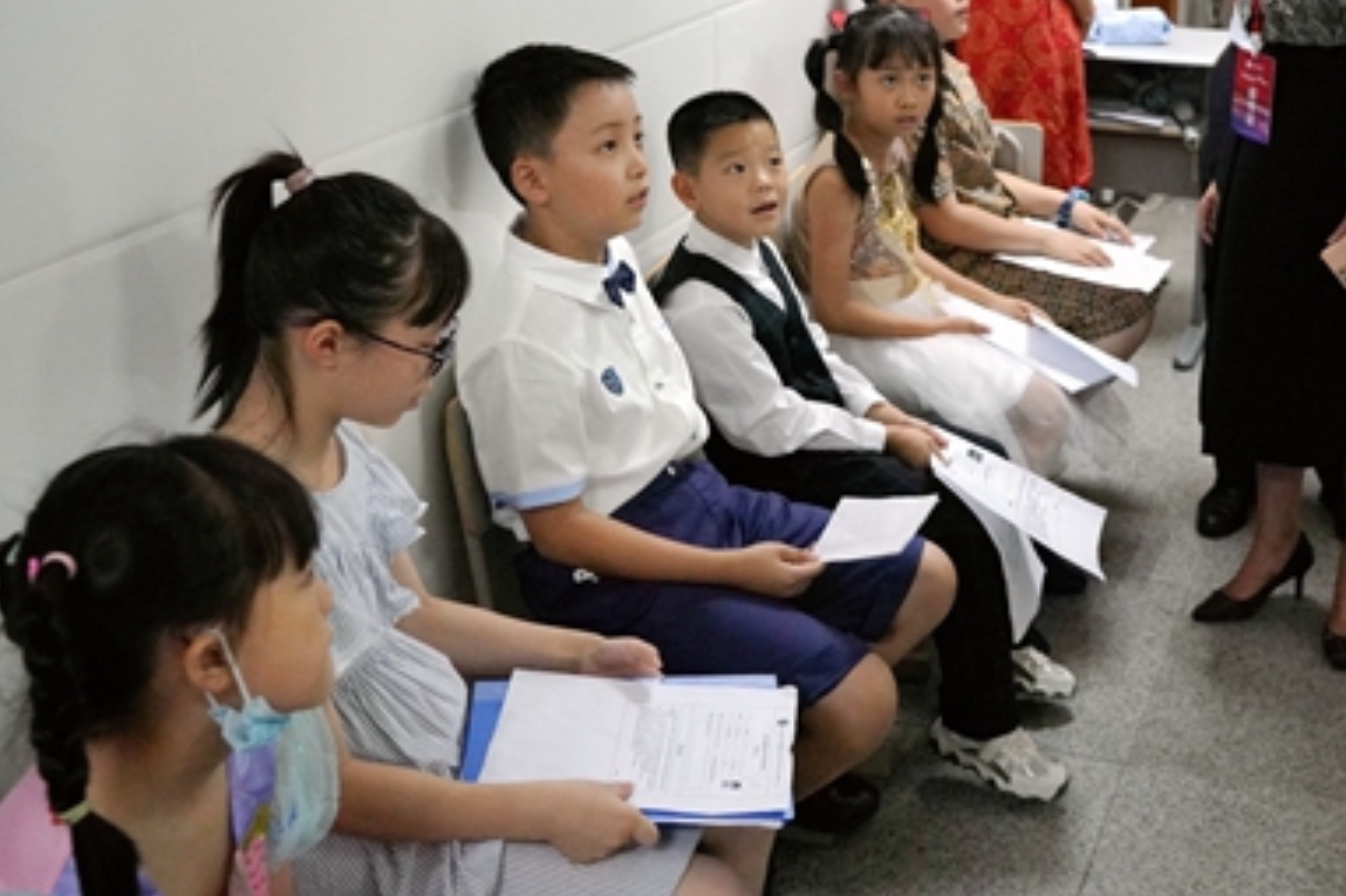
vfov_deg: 28.2
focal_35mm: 47
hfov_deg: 40.9
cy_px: 221
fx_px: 1756
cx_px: 984
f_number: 4
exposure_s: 1/250
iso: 12800
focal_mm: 30
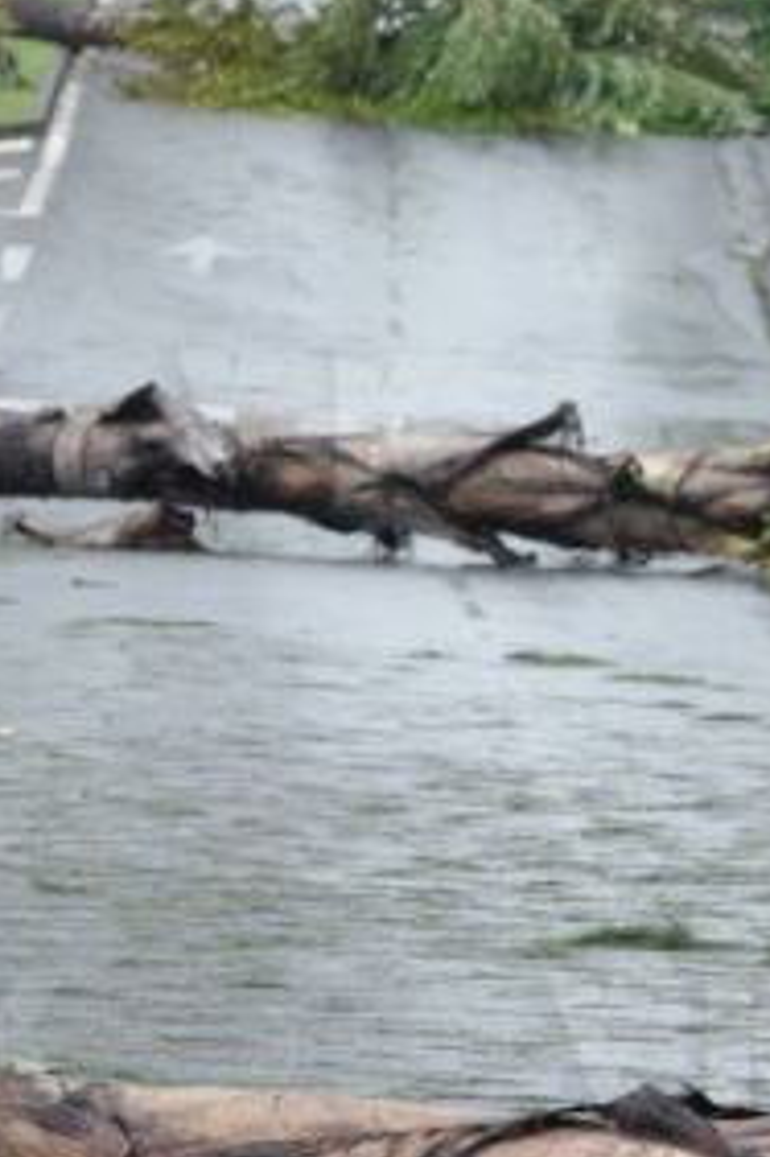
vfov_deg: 4.2
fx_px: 15867
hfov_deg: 2.8
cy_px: 539
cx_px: 679
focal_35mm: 494
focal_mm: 116
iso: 1000
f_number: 9
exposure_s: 1/200
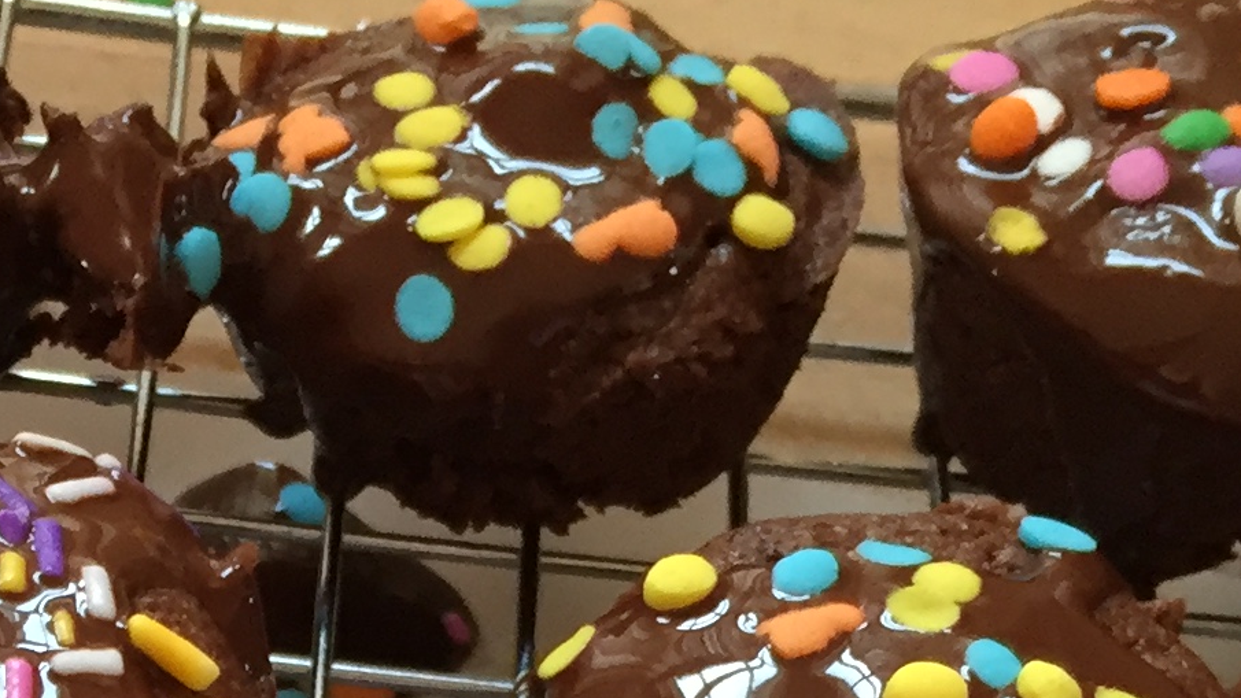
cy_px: 1572
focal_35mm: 114
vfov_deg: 9.6
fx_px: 3751
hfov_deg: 18.3
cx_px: -34
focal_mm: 4.15
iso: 100
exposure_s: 1/30
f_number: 2.2
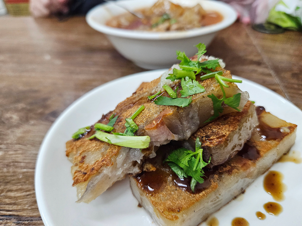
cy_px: 113
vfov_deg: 58.9
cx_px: 151
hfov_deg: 73.9
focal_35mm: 23
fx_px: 201
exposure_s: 1/120
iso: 500
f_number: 1.8
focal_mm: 5.4
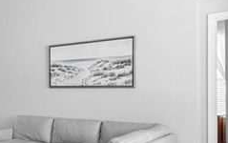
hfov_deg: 35.2
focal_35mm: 48
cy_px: 97
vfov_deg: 26.8
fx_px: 299
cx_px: -28
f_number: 8
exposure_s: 1/10
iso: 800
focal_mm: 16
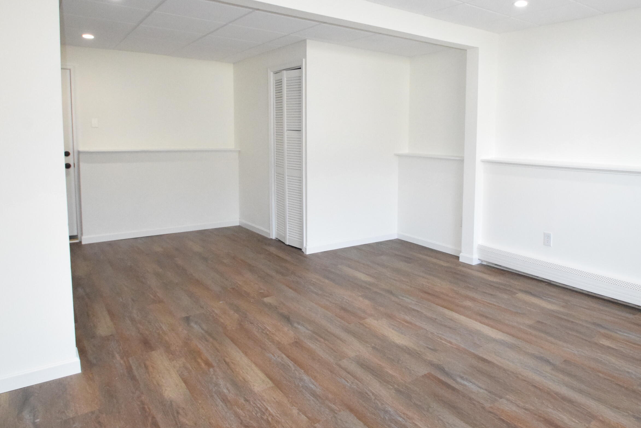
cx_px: 409
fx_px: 410
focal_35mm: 23
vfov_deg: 54.7
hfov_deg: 74.5
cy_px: 165
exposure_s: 1/200
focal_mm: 12
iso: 6400
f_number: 13
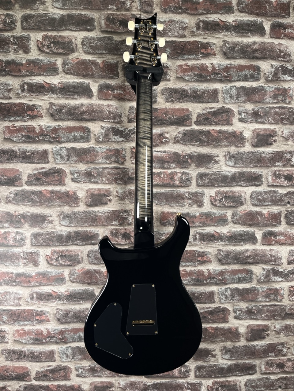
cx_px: 147
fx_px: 294
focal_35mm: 26
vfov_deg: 67.3
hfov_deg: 53.1
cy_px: 196
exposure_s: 1/121
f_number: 1.6
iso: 100
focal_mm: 5.1
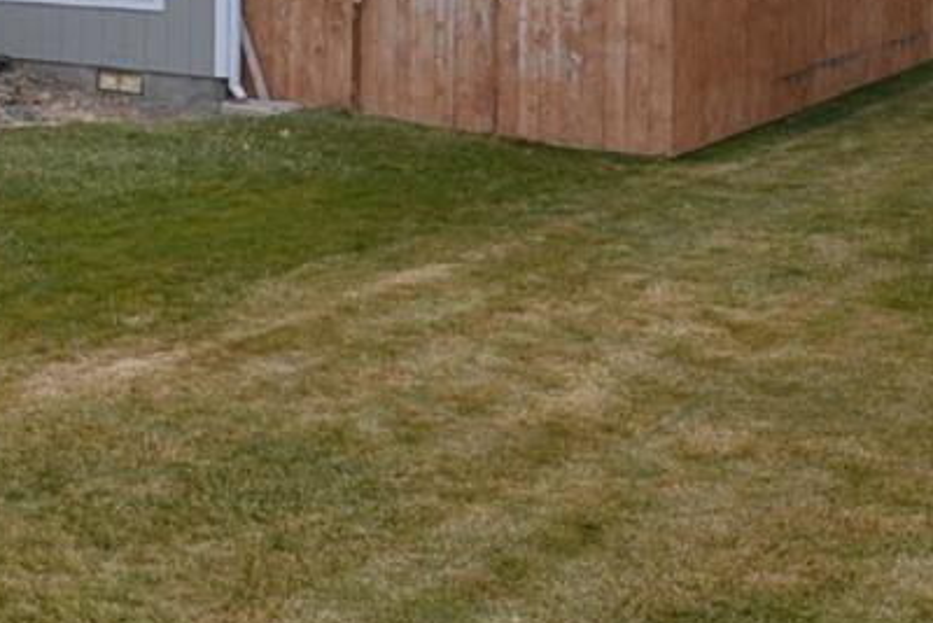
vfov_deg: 20.8
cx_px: -411
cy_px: -82
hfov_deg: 25.6
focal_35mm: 62
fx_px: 1604
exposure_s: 1/125
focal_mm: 11
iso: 280
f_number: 5.6
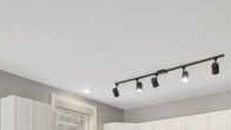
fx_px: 271
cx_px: 142
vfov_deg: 23.1
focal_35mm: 44
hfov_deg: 45.8
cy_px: 180
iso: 200
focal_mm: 17.5
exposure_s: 1/8
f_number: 9.5
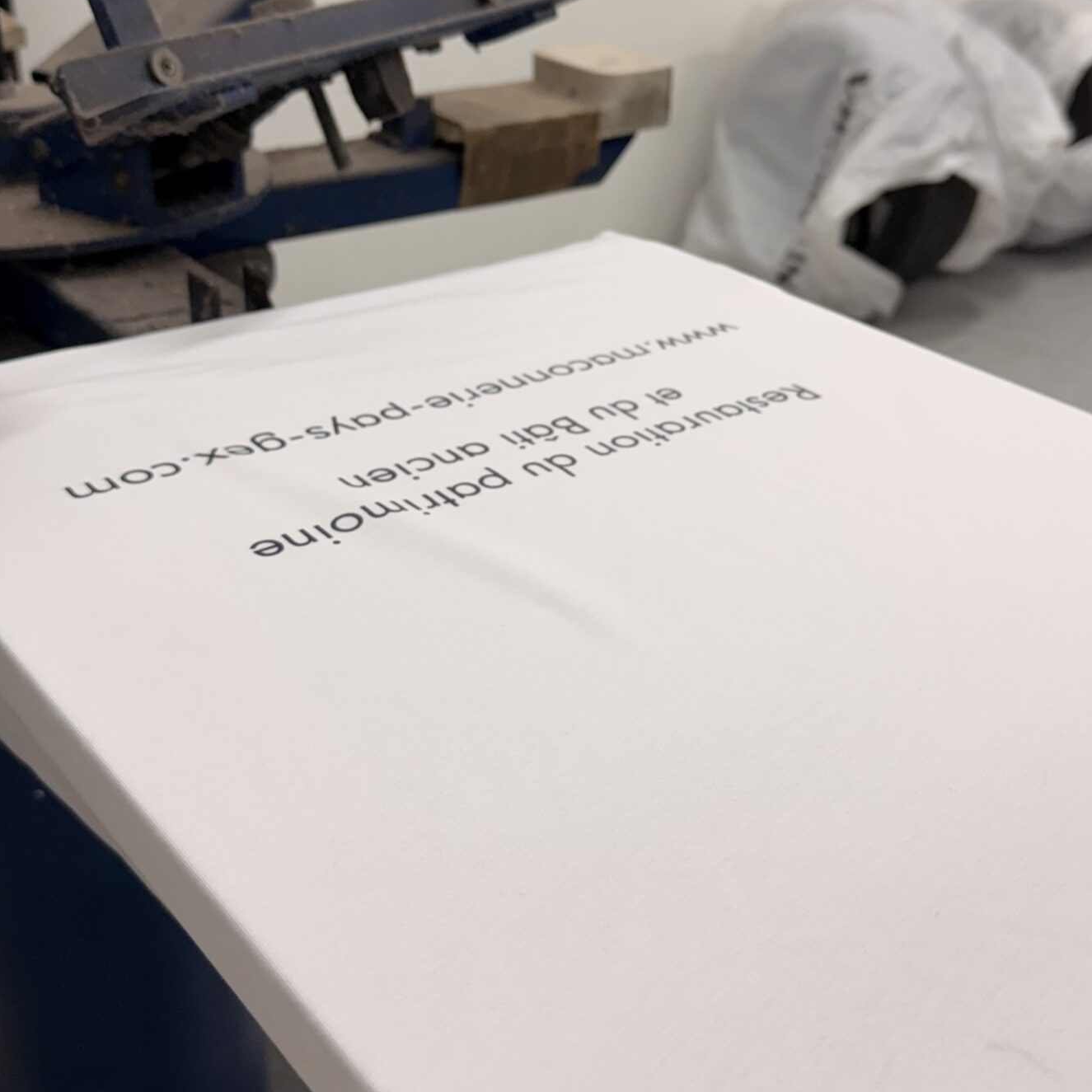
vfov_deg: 40.9
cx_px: 592
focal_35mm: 41
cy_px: 493
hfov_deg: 40.9
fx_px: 1463
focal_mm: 6.76
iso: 80
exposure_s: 1/100
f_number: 1.78
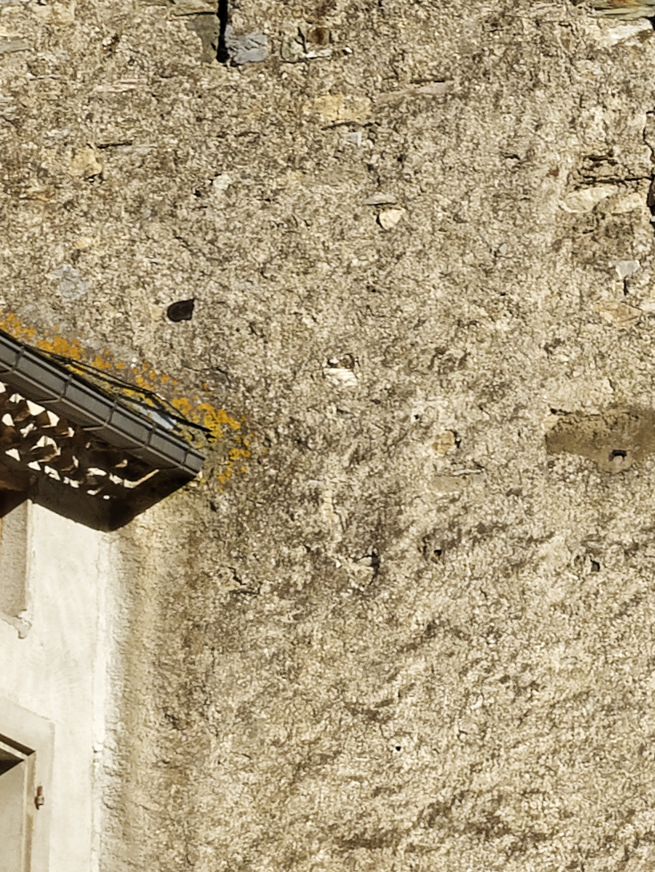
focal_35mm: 209
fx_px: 5270
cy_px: 257
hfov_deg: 7.0
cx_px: 1064
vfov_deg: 9.5
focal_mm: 22
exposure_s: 1/30
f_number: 13
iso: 100
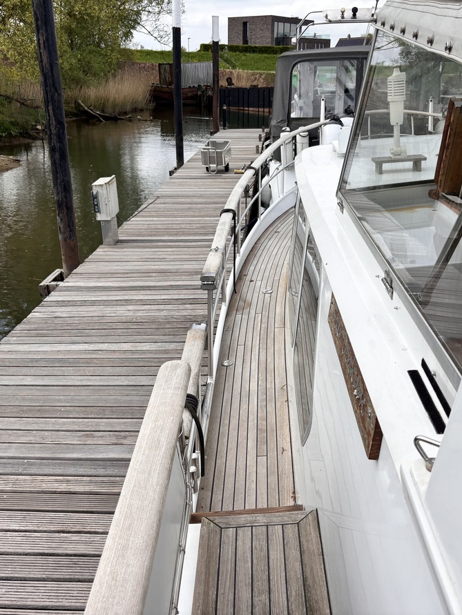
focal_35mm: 35
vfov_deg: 52.6
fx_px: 622
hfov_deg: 40.7
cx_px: 256
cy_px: 306
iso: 50
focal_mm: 5.96
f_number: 1.6
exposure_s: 1/3788
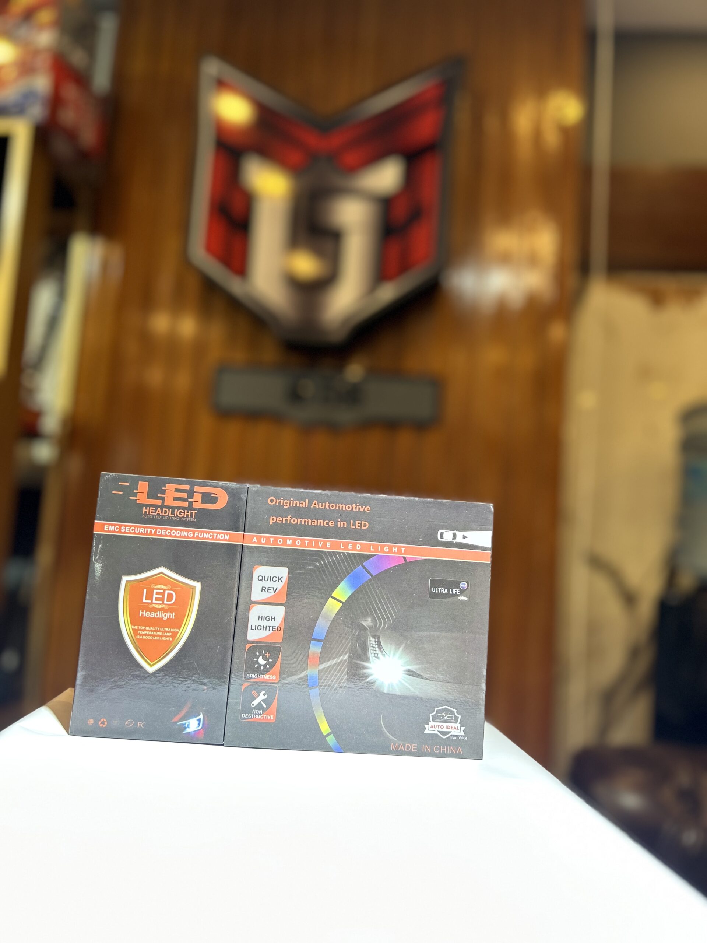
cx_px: 354
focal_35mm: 26
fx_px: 708
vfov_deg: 67.3
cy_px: 472
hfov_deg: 53.1
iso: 64
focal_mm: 5.7
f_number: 1.5
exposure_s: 1/100
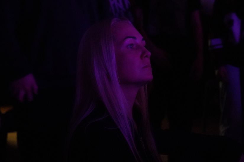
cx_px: 122
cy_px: 81
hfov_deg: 17.3
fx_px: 800
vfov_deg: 11.6
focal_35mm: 118
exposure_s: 1/40
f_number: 5.6
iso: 12800
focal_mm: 79
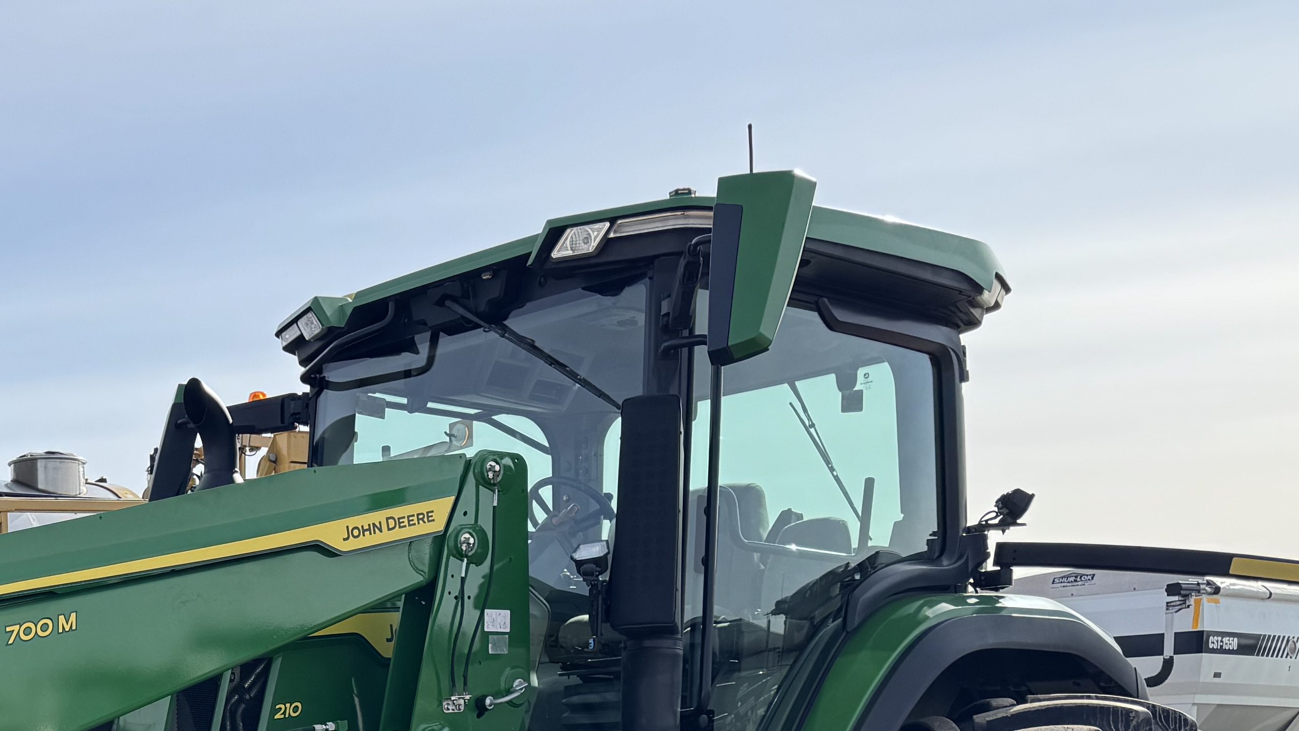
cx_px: 73
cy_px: 1006
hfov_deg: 34.1
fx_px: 1963
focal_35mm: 57
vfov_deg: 19.2
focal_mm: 6.76
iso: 80
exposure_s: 1/3247
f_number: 1.78
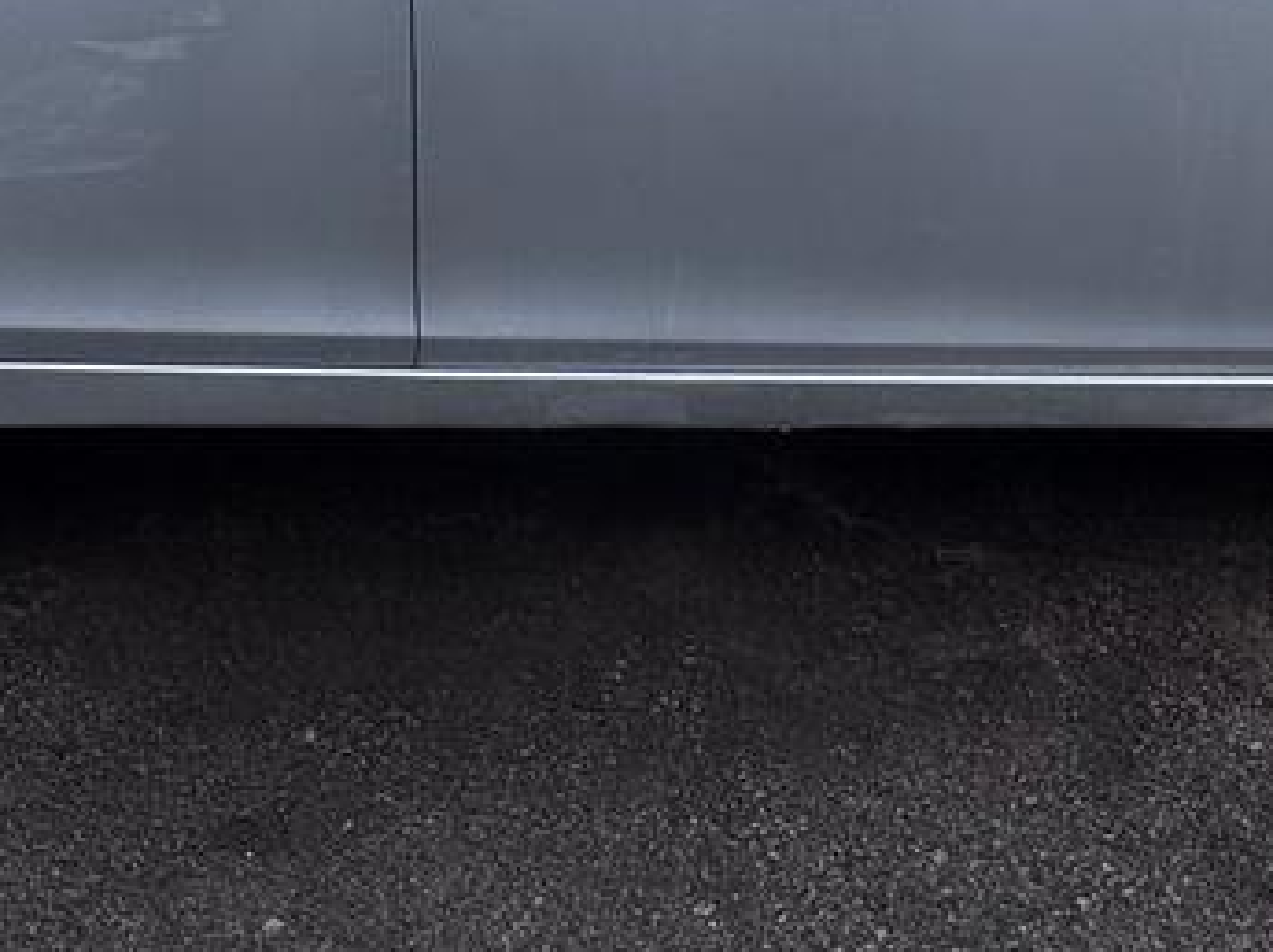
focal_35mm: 52
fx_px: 1910
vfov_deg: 23.4
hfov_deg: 36.9
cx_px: 616
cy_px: -402
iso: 50
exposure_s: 1/849
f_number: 2.2
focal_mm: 2.22
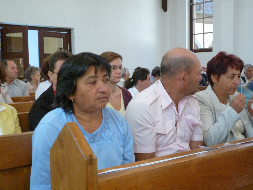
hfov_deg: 38.2
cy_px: 95
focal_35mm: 50
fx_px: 365
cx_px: 126
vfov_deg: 29.1
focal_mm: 9
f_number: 3.2
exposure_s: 1/30
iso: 400
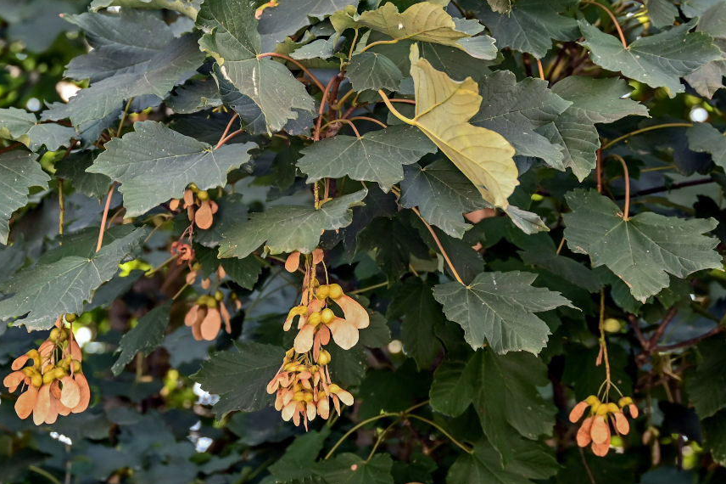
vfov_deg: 13.8
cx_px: 325
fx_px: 1990
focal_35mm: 99
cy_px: 189
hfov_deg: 20.7
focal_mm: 47
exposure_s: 1/200
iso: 400
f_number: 4.8
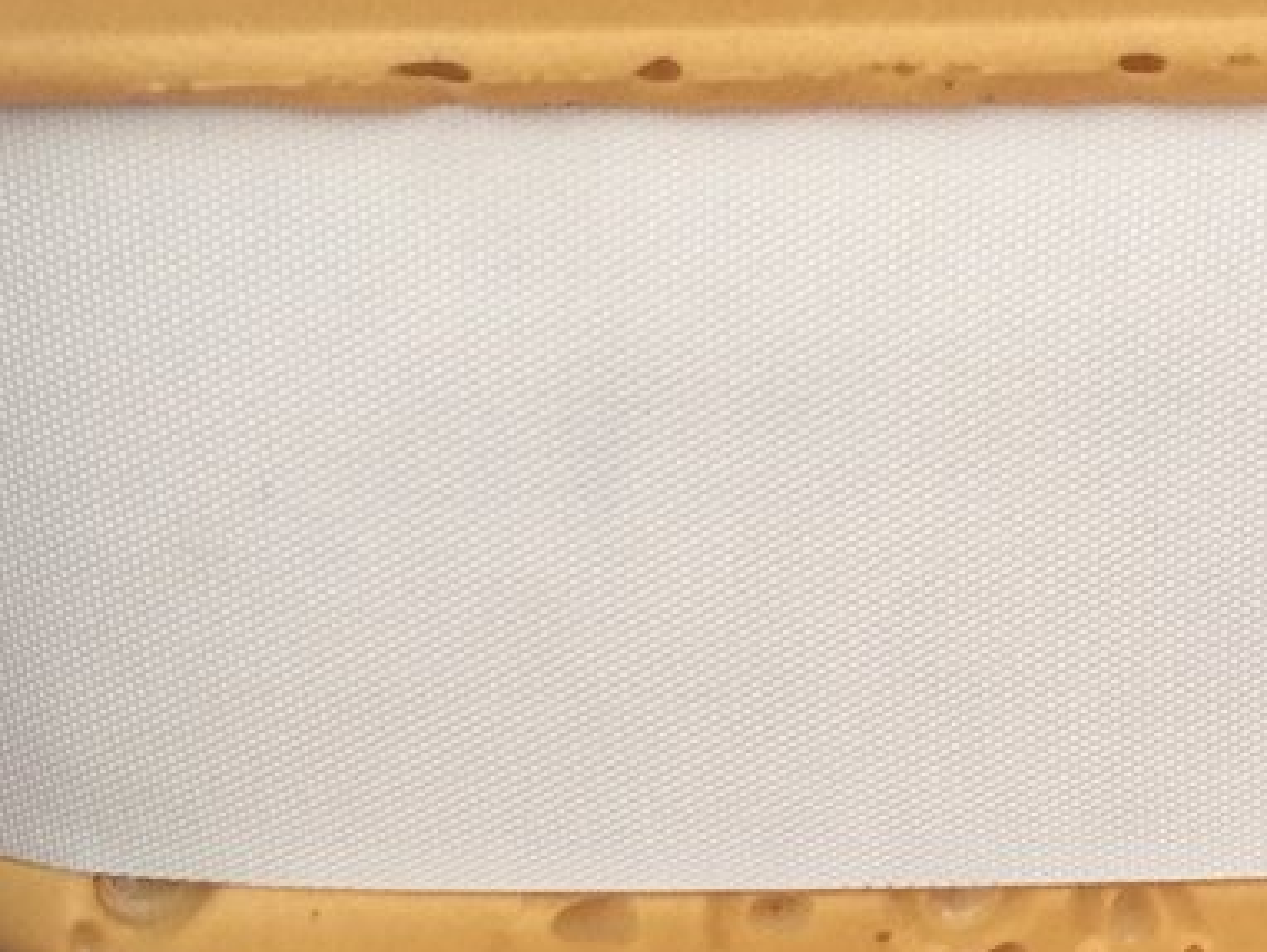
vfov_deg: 16.2
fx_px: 3333
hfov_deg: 20.8
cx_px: 1287
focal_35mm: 91
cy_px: 630
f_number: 2.2
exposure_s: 1/15
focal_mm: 4.15
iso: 40
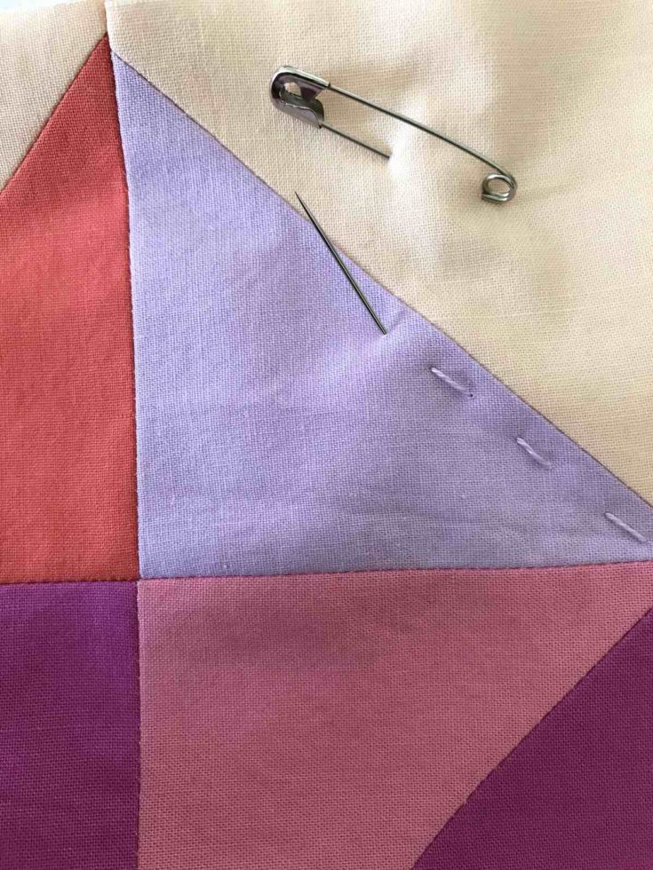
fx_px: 704
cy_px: 435
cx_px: 326
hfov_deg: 49.7
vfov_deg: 63.4
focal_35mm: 28
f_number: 1.8
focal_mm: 3.99
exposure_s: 1/30
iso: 25
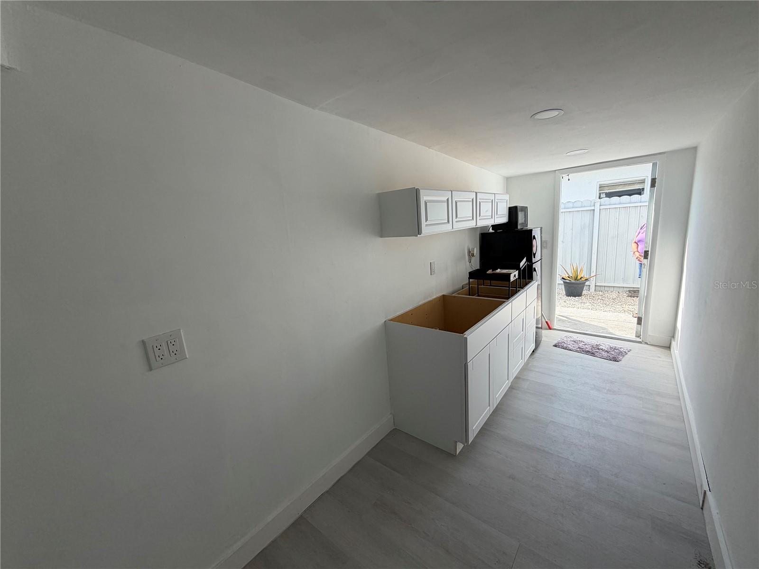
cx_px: 380
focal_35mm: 14
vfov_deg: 85.7
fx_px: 307
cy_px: 284
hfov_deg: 102.1
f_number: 2.2
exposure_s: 1/290
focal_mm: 2.22
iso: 50
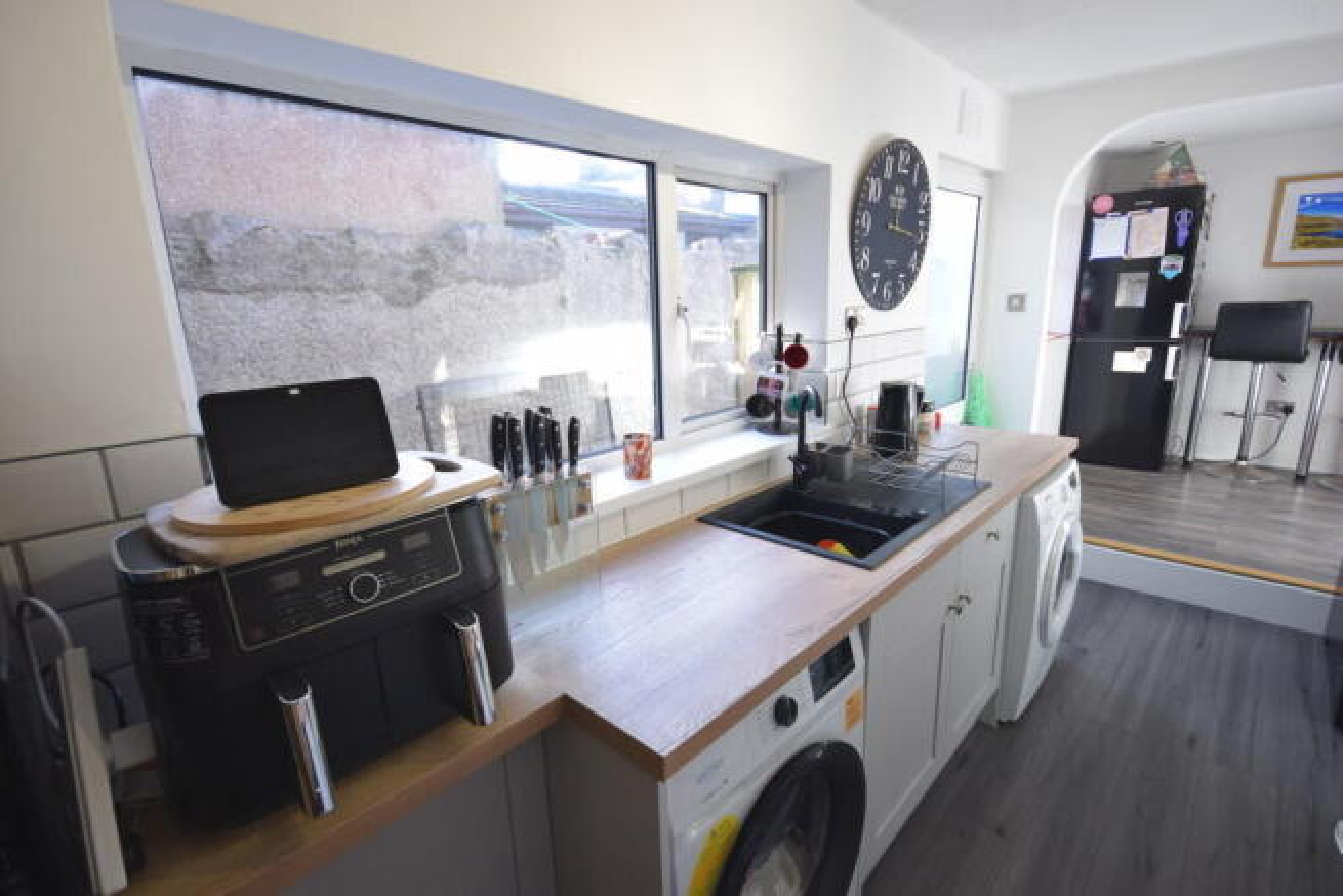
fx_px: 644
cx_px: 672
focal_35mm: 17
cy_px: 448
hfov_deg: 92.4
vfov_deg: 69.7
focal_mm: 11.5
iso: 400
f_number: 5
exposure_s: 1/100
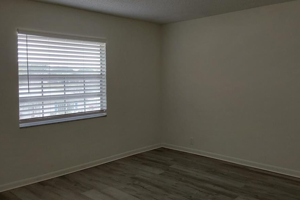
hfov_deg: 55.6
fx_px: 283
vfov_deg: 38.8
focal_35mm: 34
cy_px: 88
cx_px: 168
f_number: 1.9
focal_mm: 2.91
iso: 50
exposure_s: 1/60
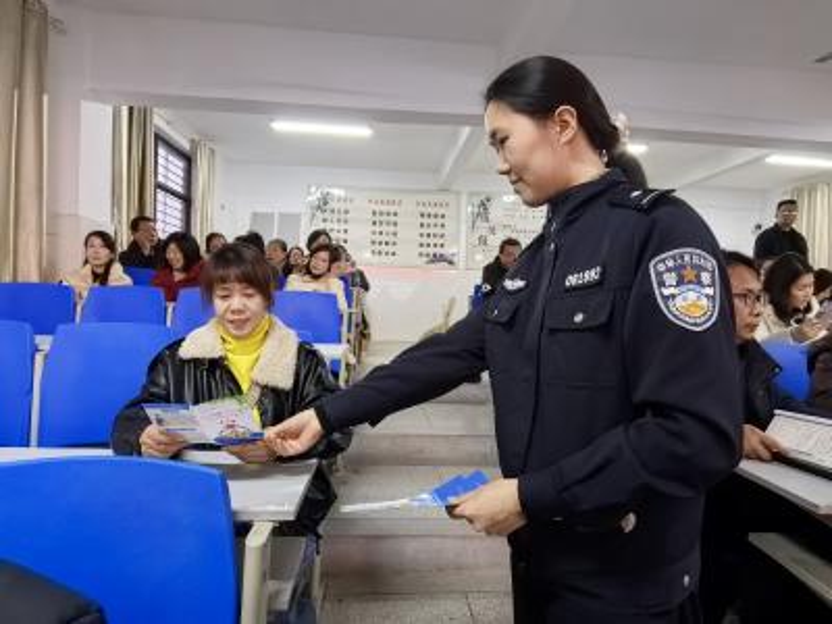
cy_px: 312
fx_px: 457
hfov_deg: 84.7
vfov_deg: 68.7
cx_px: 416
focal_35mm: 19
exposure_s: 1/30
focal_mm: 1.95
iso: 640
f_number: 2.2
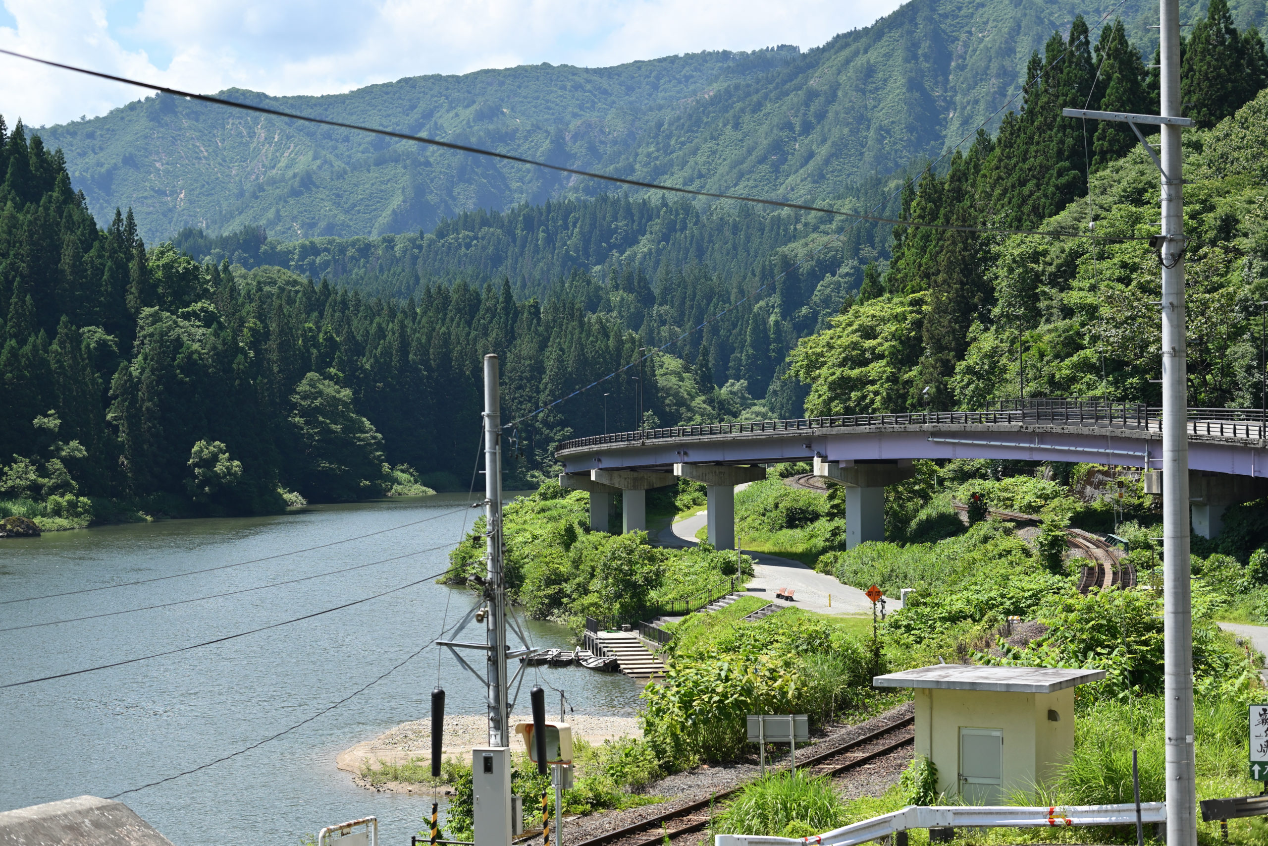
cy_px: 423
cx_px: 634
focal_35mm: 84
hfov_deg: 24.2
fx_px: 2959
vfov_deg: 16.3
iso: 100
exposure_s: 1/800
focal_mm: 56
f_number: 2.8
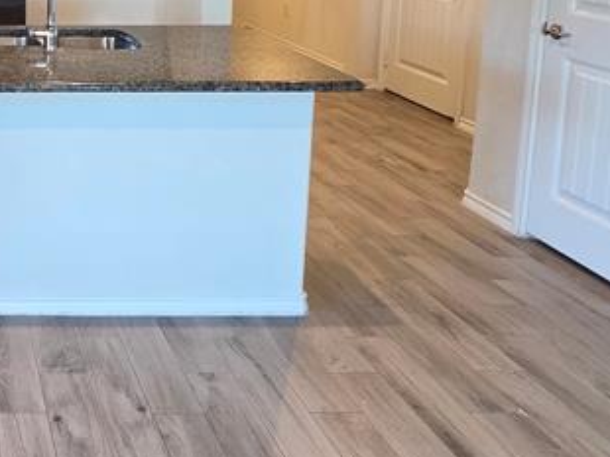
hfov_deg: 36.7
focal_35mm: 43
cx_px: -69
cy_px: -4
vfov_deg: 31.0
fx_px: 757
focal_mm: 2.2
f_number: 1.9
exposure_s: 1/60
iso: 320
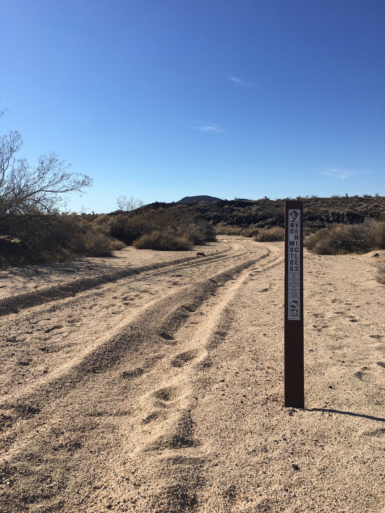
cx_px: 192
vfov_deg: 61.7
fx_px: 430
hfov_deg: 48.2
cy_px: 256
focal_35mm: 29
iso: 25
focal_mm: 4.15
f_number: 2.2
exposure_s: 1/2653
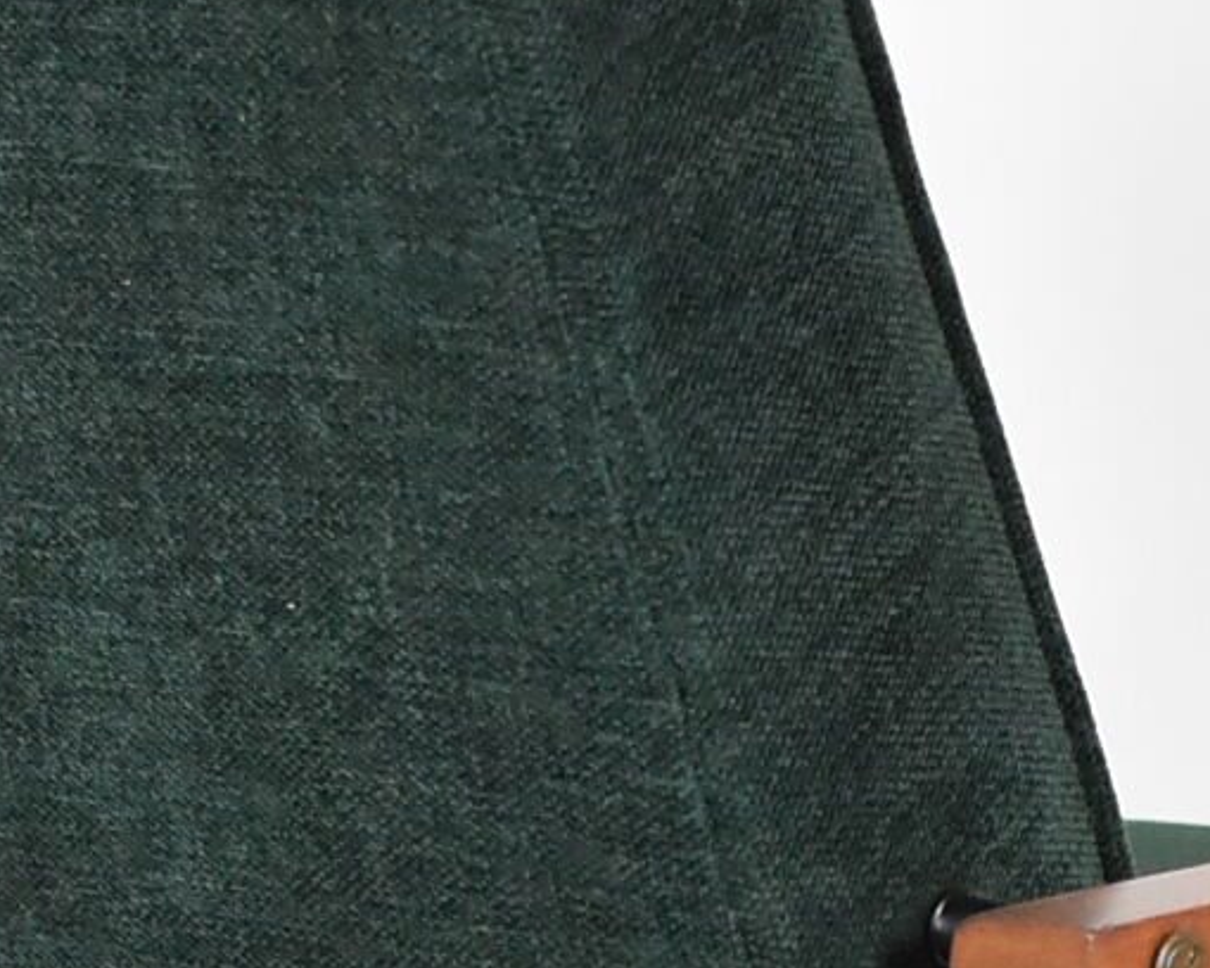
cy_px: 1582
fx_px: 7404
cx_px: 871
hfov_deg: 9.3
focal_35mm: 207
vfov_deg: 7.3
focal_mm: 25
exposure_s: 1/125
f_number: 4
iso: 2000
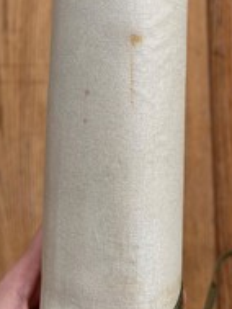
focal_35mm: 55
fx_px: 491
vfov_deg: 32.9
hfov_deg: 26.6
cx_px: 134
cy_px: 23
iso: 80
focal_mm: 5.7
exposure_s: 1/121
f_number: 1.5
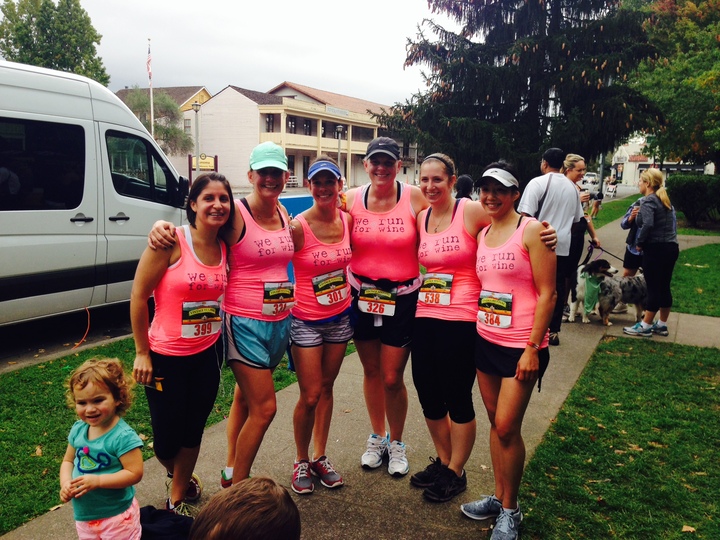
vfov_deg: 42.9
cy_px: 270
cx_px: 360
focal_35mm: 33
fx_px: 686
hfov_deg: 55.4
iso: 50
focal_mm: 4.12
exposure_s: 1/521
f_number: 2.4
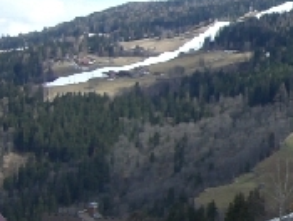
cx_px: 496
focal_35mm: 130
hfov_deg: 13.8
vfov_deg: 11.4
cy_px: 127
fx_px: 1103
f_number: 4.3
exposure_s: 1/400
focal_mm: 6.2
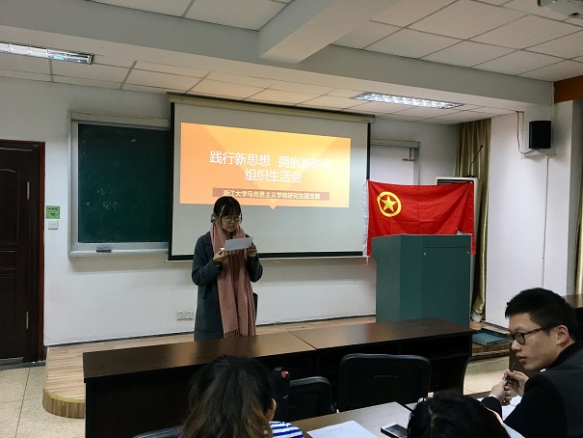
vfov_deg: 48.2
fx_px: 489
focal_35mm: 29
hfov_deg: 61.6
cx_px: 292
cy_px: 219
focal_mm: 4.15
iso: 125
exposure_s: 1/33
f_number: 2.2
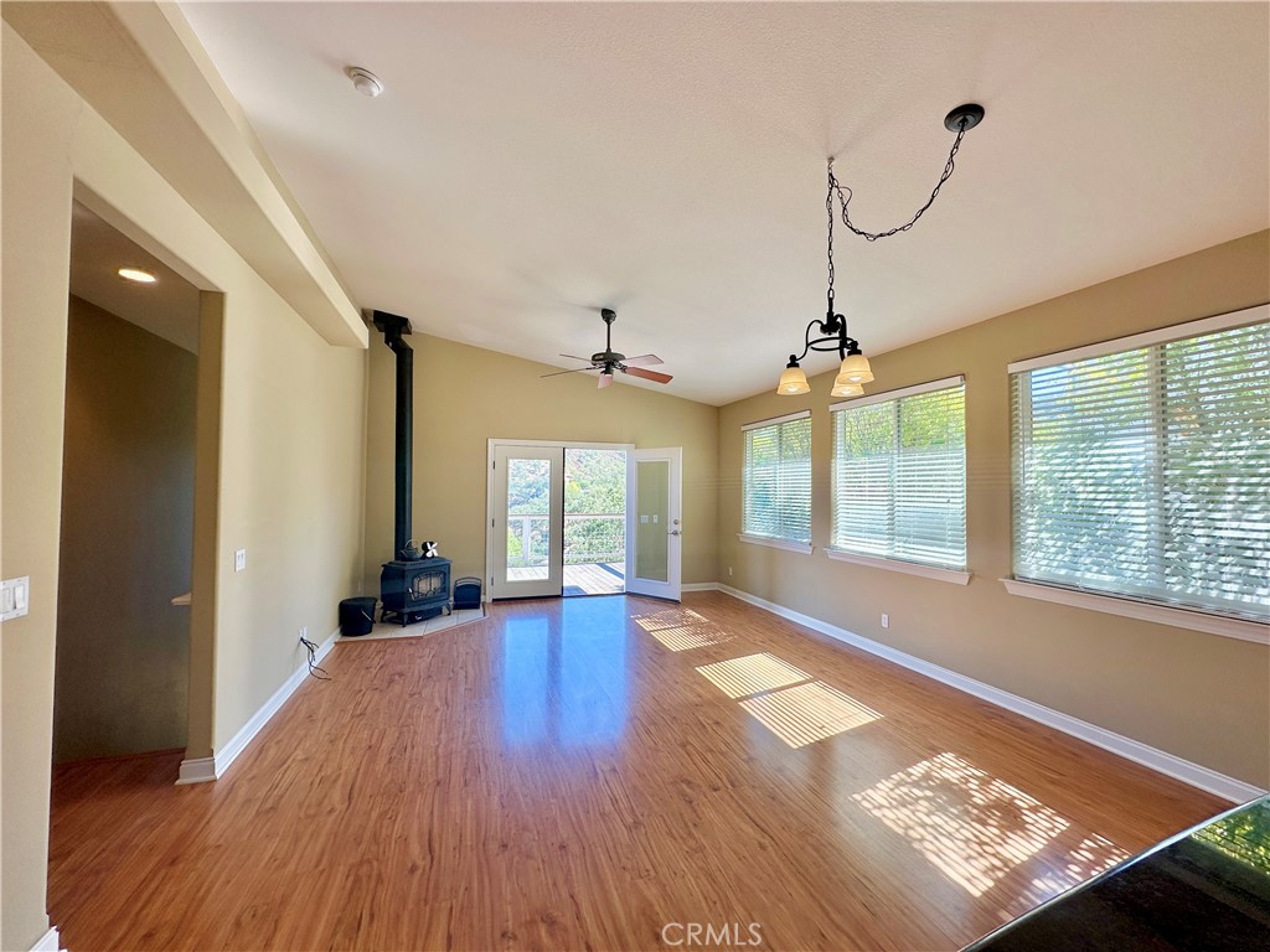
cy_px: 476
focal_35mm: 14
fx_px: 514
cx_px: 635
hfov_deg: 102.1
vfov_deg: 85.7
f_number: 2.2
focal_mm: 2.22
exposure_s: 1/154
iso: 40
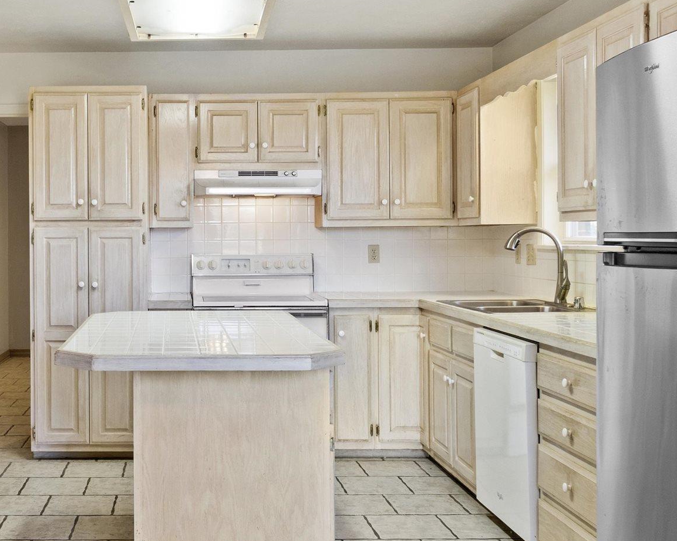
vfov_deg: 36.3
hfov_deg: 43.3
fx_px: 826
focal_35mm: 41
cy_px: 248
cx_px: 177
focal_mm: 11
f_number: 9
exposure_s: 1/1.67
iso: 250
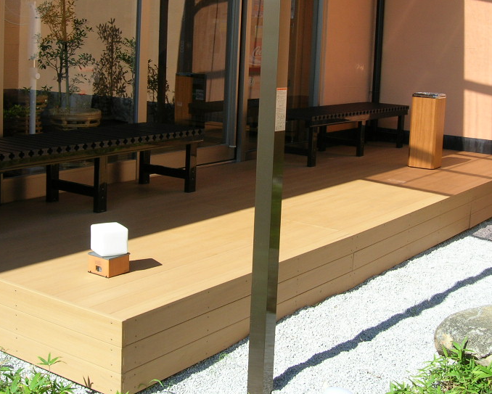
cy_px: 133
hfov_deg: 33.5
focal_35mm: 56
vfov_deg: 27.0
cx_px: 268
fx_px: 816
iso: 64
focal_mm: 7.8
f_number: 4.8
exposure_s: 1/345
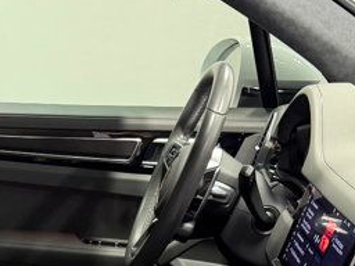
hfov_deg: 19.9
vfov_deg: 14.3
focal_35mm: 96
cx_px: 14
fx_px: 985
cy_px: 416
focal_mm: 6.76
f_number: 1.78
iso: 200
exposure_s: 1/60
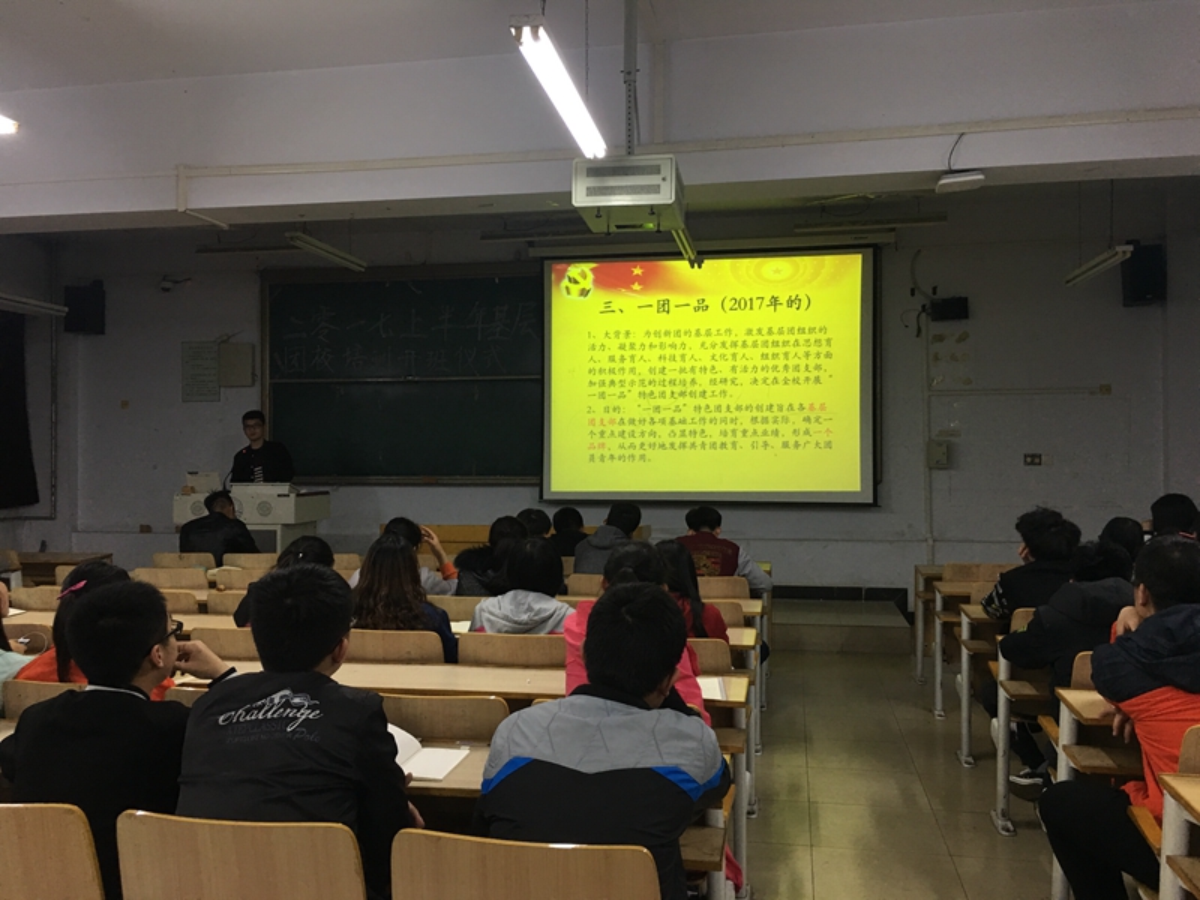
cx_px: 600
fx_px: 1005
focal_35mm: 29
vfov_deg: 48.2
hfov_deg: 61.7
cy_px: 450
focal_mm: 4.15
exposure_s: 1/17
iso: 50
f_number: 2.2
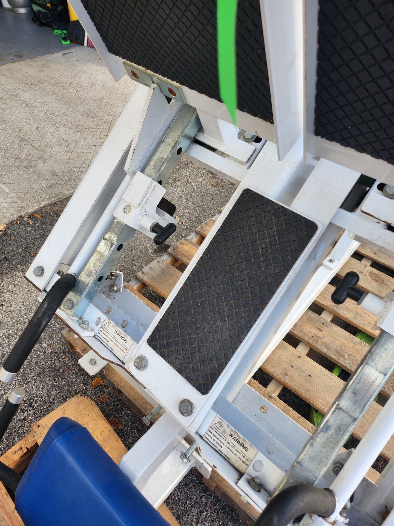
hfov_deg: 56.8
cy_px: 263
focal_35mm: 24
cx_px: 197
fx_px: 364
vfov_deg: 71.6
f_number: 1.8
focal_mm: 5
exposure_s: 1/205
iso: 50
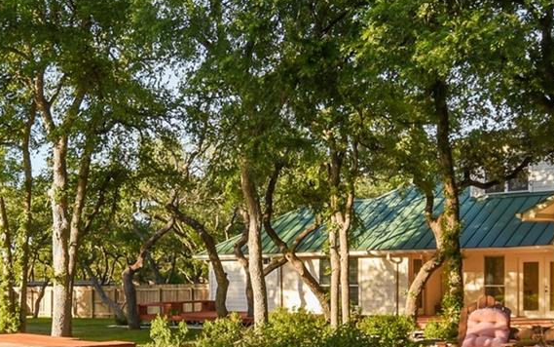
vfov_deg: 23.1
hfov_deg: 35.9
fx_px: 831
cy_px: 302
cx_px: 125
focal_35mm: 55
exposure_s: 1/50
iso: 200
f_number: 8
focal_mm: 10
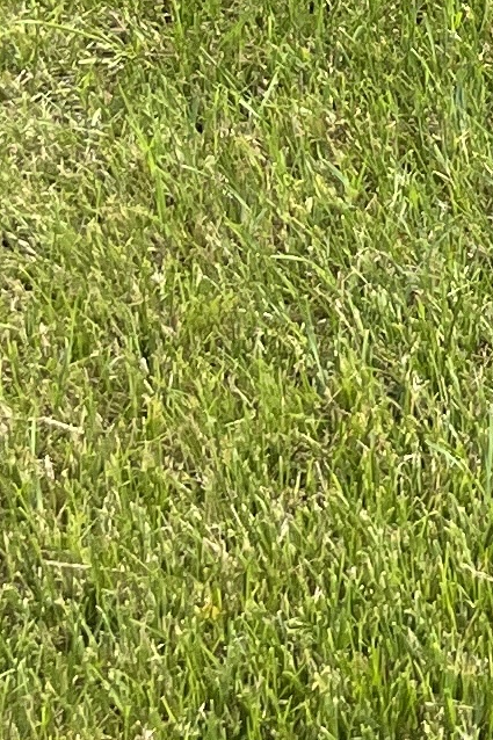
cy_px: -968
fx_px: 3514
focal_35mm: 171
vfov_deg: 10.5
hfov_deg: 7.4
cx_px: 1298
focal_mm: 4.2
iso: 32
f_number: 1.6
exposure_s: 1/1916
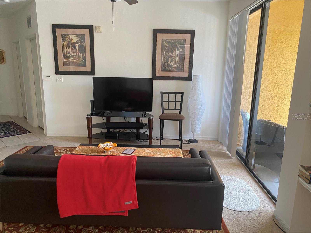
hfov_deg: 67.3
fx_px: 234
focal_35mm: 26
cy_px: 116
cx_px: 156
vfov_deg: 53.1
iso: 125
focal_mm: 4.25
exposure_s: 1/99
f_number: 1.8
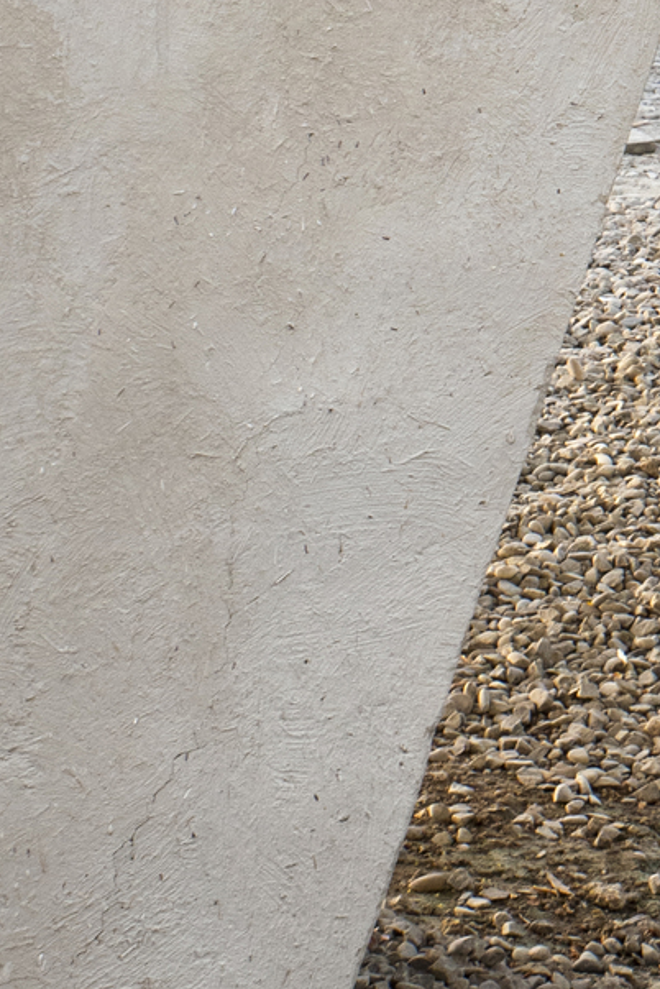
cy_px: -610
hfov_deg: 6.3
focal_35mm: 209
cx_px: 1609
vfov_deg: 9.5
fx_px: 5740
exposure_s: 1/50
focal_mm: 42
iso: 200
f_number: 11
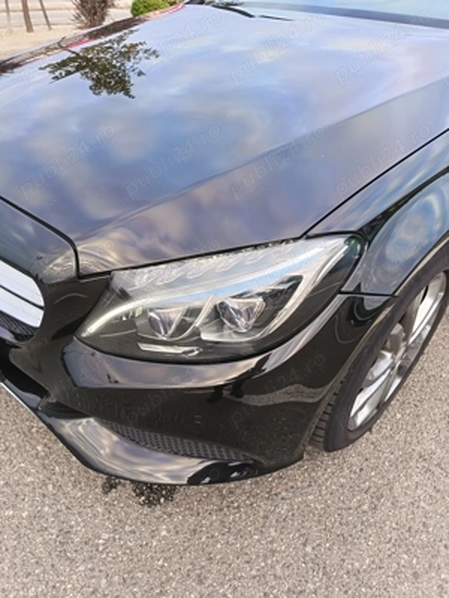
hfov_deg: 56.8
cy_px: 299
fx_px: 415
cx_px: 224
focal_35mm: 24
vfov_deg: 71.6
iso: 390
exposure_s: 1/50
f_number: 1.75
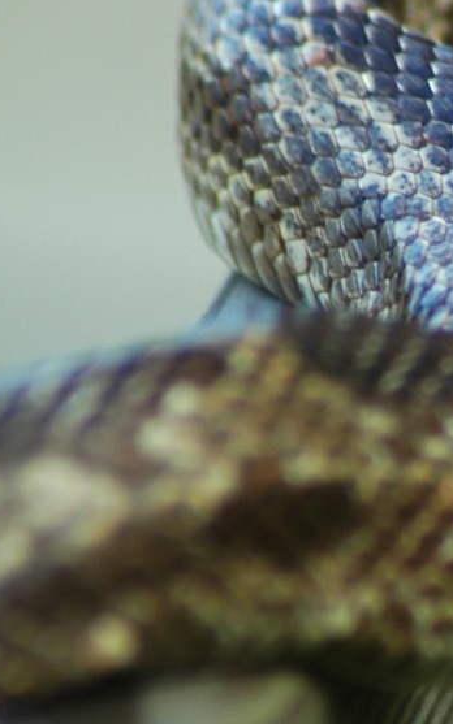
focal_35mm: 987
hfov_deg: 1.3
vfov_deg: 2.1
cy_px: 472
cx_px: 726
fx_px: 19501
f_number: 6.3
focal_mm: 300
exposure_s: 1/125
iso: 200
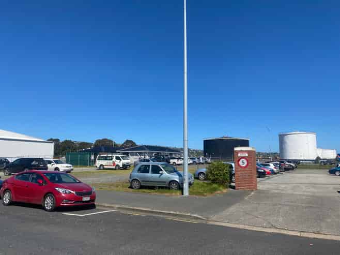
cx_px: 170
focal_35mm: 26
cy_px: 128
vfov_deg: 53.0
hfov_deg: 67.3
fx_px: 255
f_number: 1.8
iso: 32
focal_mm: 4.25
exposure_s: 1/3610
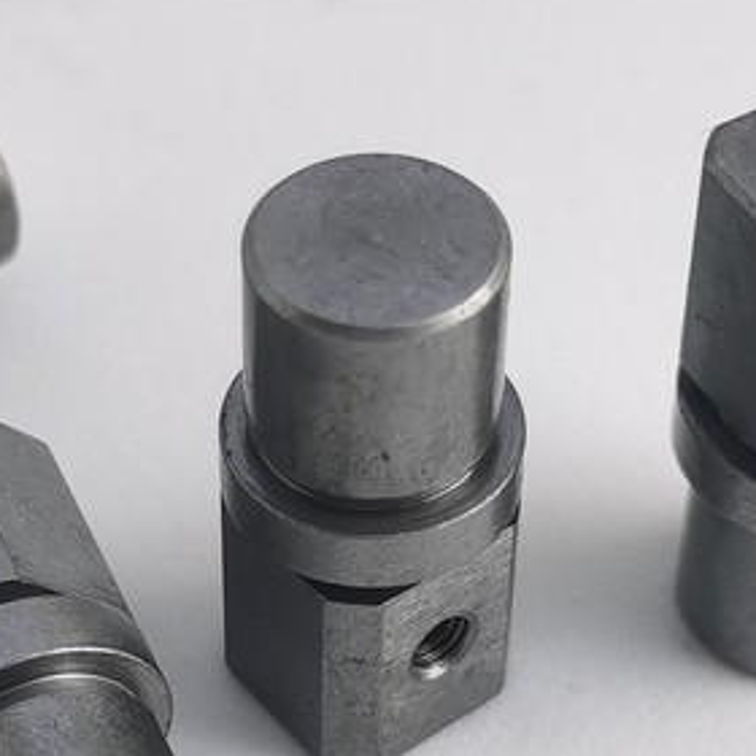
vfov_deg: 14.2
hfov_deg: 14.2
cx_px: 130
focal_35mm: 122
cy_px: 567
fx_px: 3014
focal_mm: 5.58
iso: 50
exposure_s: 1/529
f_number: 1.8
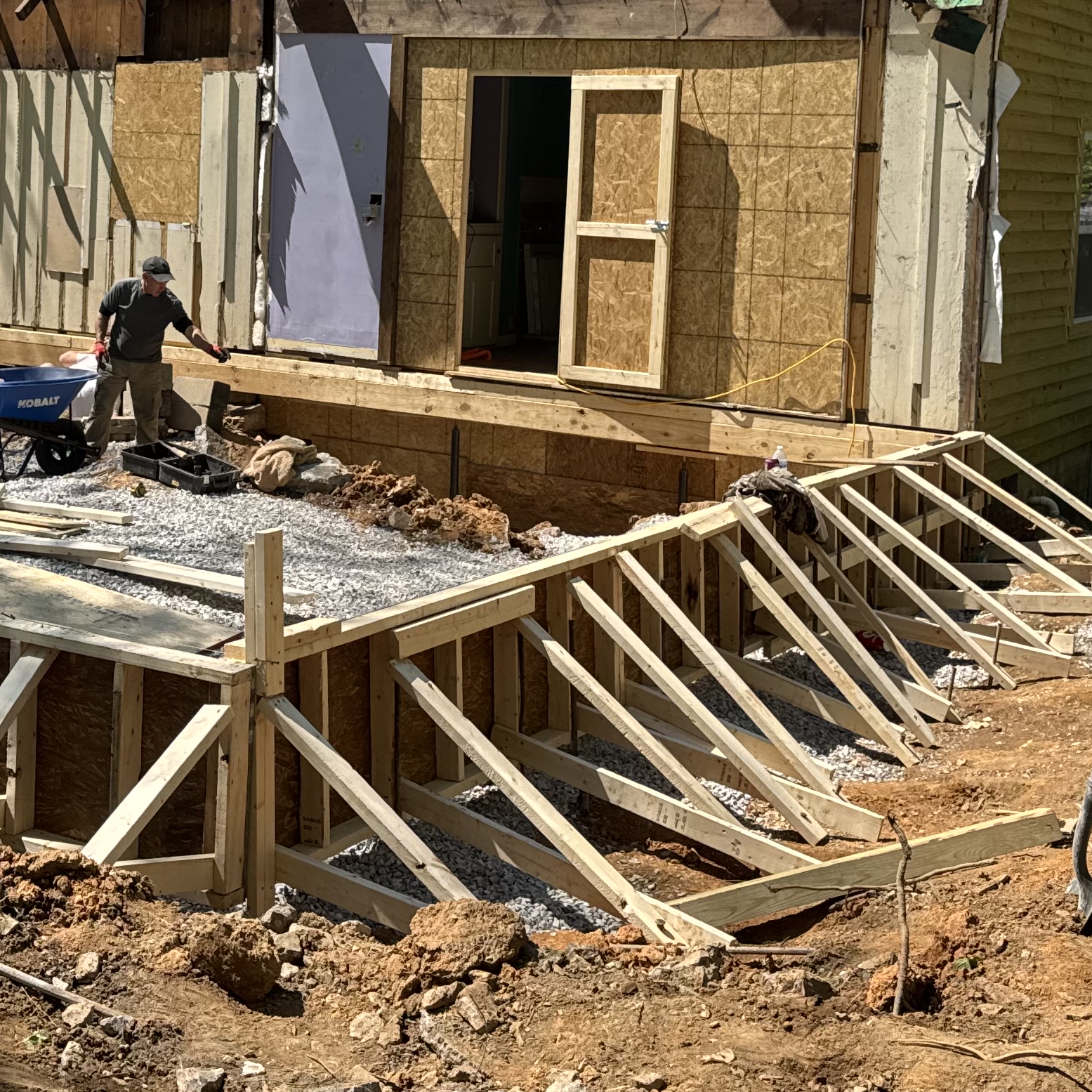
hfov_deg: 30.8
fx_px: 1963
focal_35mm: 55
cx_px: 353
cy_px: 282
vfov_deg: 30.6
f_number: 1.78
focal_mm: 6.76
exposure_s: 1/2833
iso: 80
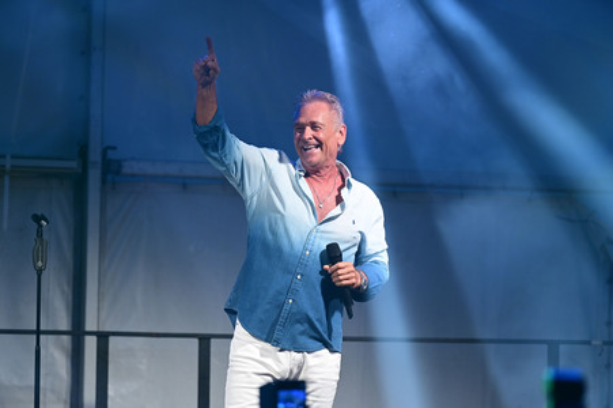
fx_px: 3403
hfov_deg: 10.3
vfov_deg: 6.9
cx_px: 306
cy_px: 204
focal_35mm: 200
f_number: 3.5
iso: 1250
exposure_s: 1/320
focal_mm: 200
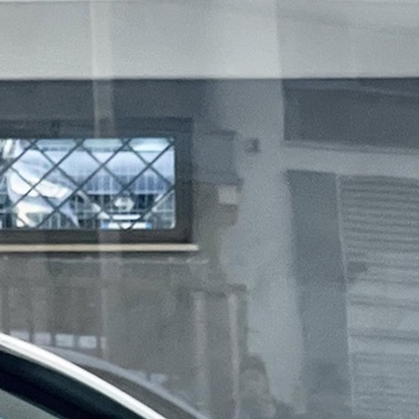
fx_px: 3917
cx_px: -176
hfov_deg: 6.1
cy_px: 688
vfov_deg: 6.0
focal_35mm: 286
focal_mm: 7.5
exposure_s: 1/121
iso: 125
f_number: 2.2
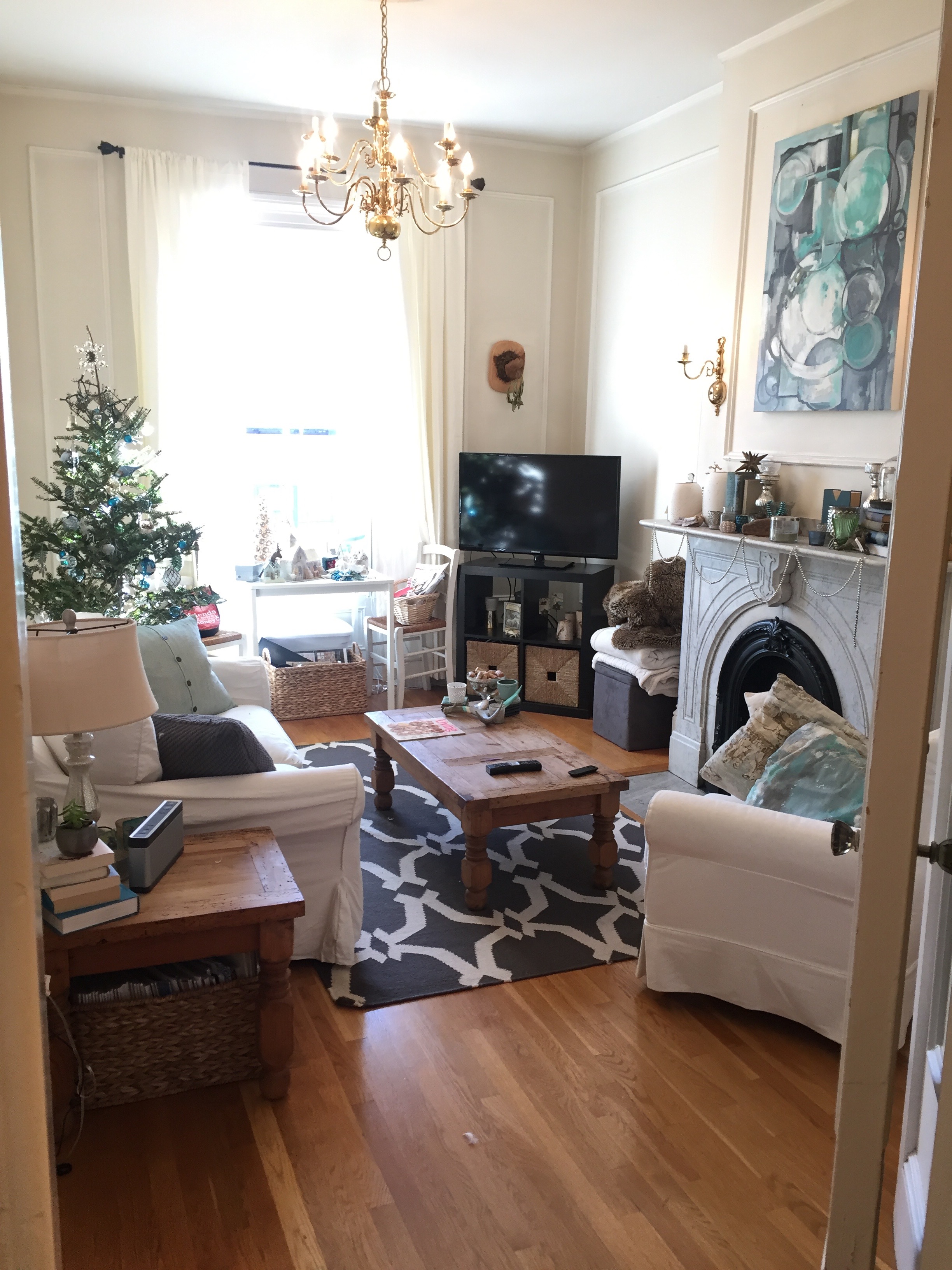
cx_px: 476
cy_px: 635
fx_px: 1063
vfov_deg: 61.7
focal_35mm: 29
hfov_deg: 48.2
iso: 32
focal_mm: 4.15
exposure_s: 1/30
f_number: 2.2
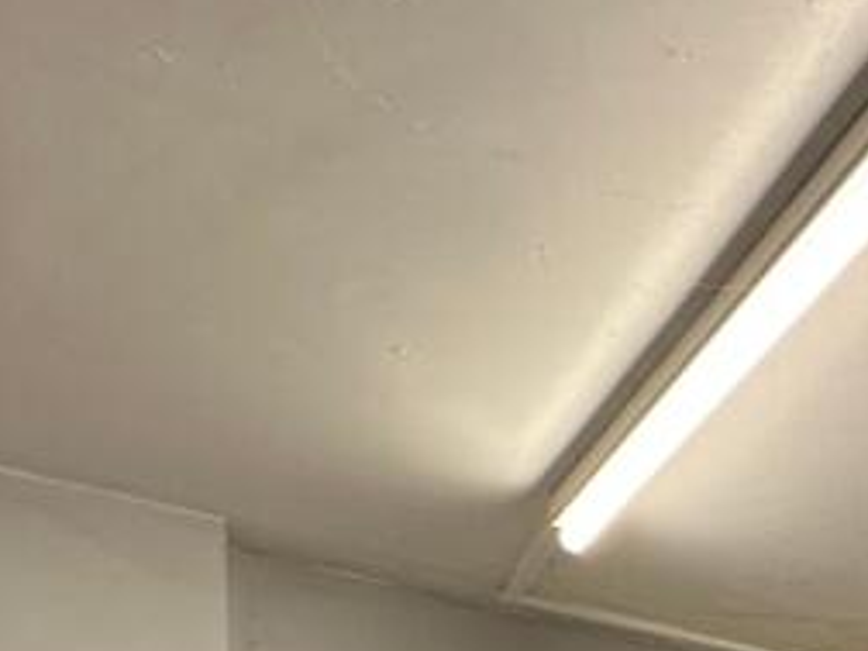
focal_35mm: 57
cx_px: 1481
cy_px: 1192
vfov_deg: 19.1
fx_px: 1429
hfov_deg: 22.8
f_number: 2.2
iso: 160
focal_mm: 2.22
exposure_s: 1/100
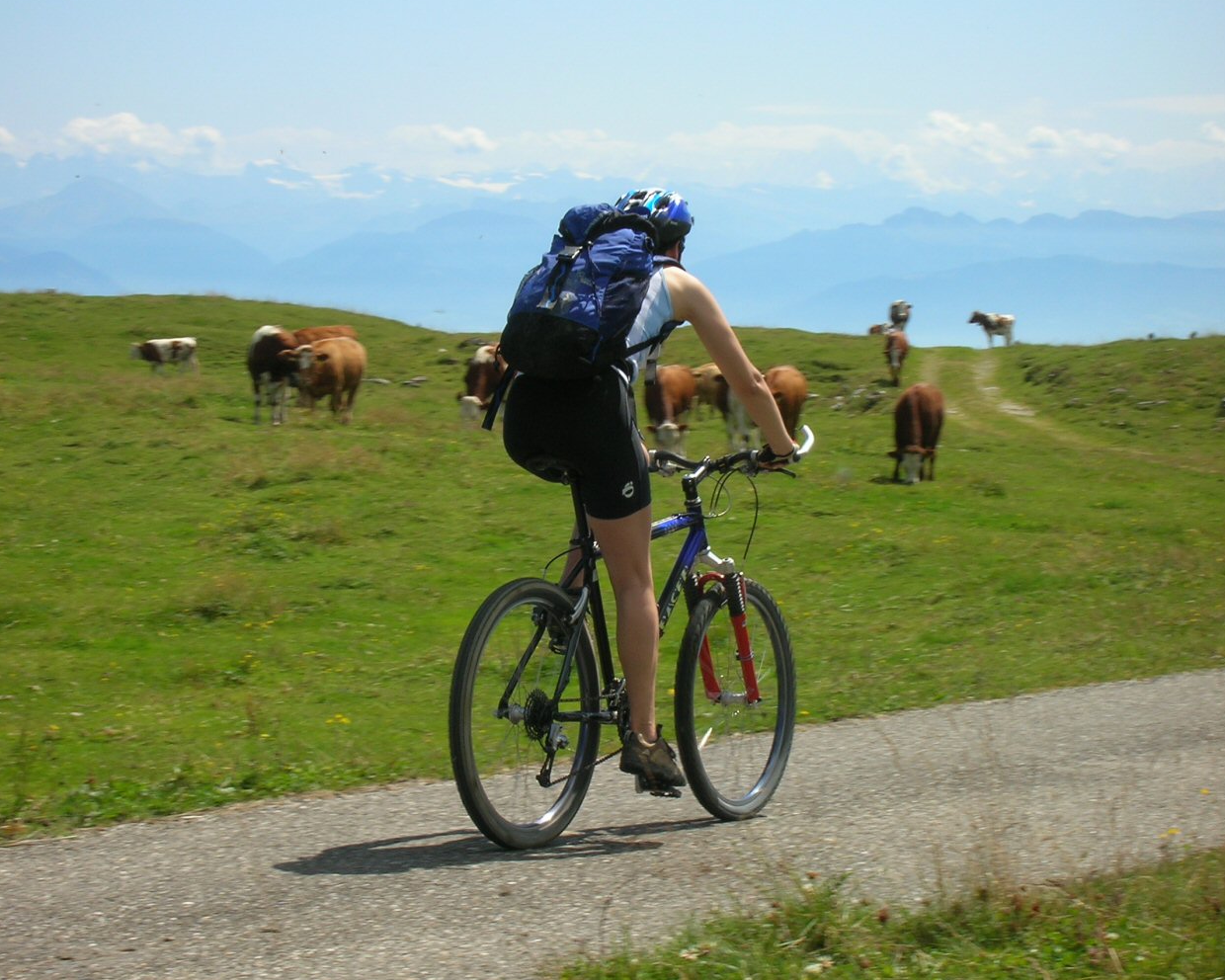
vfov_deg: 14.4
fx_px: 3879
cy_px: 487
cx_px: 610
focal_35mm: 107
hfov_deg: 17.9
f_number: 8.2
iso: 50
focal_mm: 17.1
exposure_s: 1/143
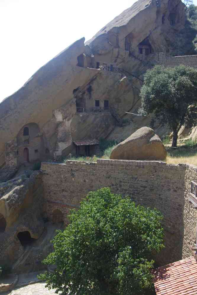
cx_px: 98
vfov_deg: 54.9
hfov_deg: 38.2
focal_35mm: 35
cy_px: 148
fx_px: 284
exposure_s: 1/80
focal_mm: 23.1
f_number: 4.5
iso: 100
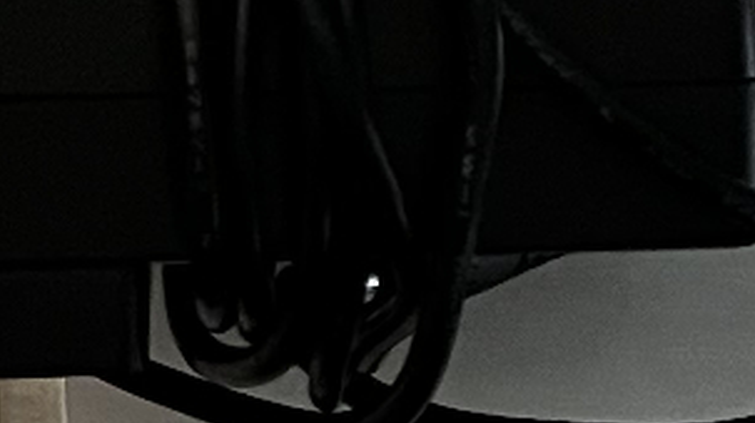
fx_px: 3741
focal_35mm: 187
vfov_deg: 5.7
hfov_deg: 11.5
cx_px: 187
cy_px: -1219
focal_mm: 5.7
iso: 640
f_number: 1.5
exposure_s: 1/34
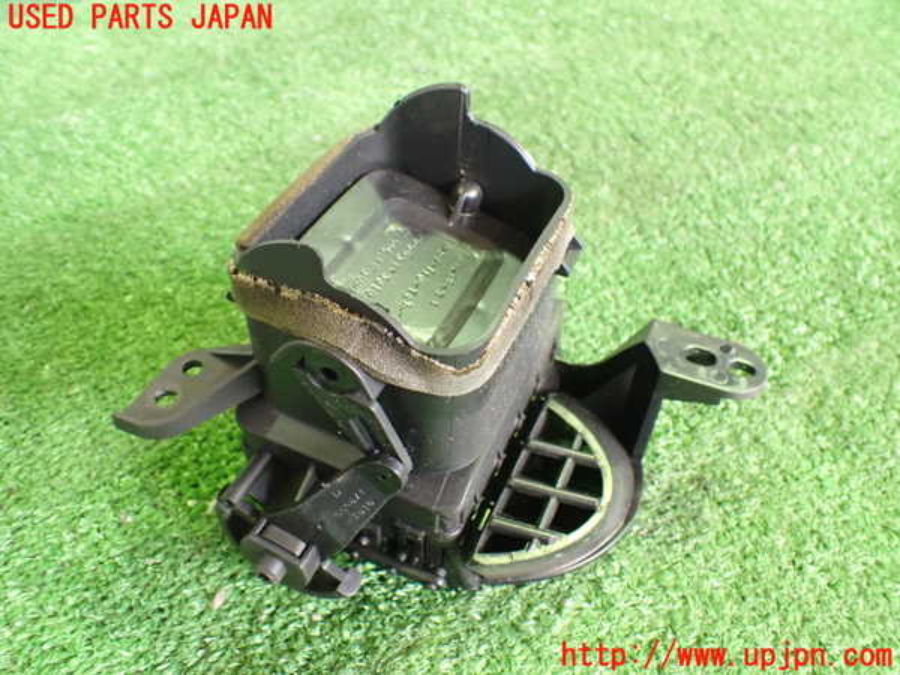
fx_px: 780
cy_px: 338
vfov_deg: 46.8
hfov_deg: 60.0
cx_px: 450
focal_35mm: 30
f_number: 2.3
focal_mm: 5.4
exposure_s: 1/30
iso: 800
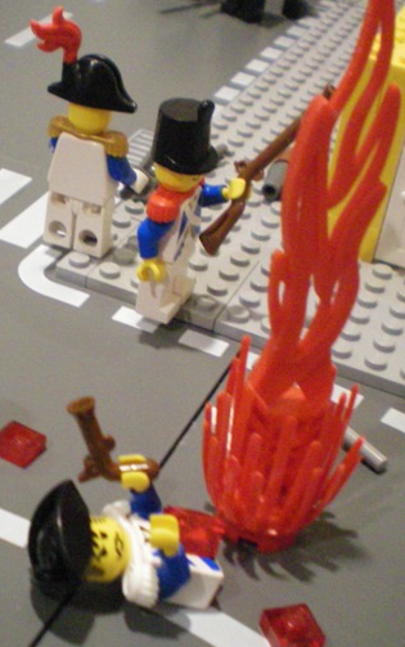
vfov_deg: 32.0
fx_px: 1129
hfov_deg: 20.3
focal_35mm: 64
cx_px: 132
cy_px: 298
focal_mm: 6.3
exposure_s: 1/15
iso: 400
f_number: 3.1
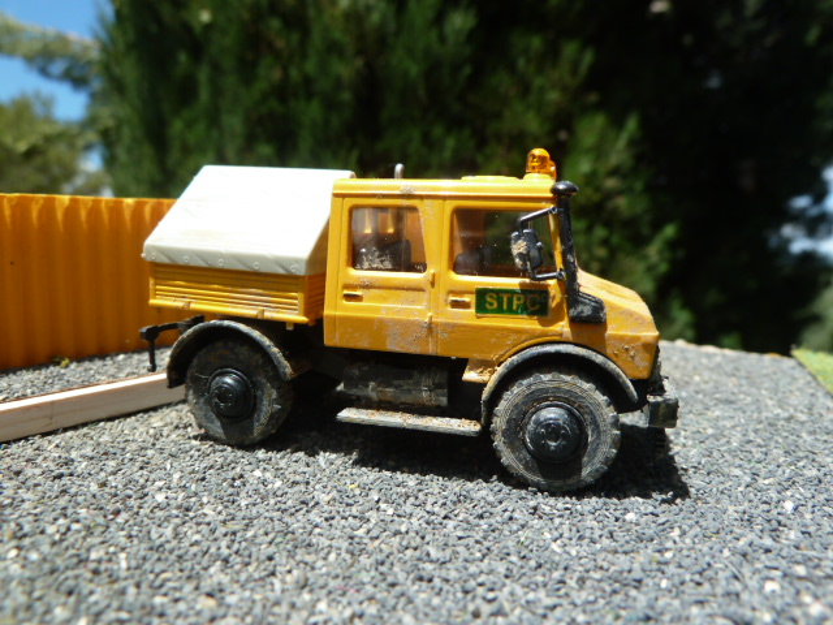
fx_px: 602
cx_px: 416
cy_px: 312
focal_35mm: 25
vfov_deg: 54.9
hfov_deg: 69.4
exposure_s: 1/400
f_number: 4
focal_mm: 4.1
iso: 80
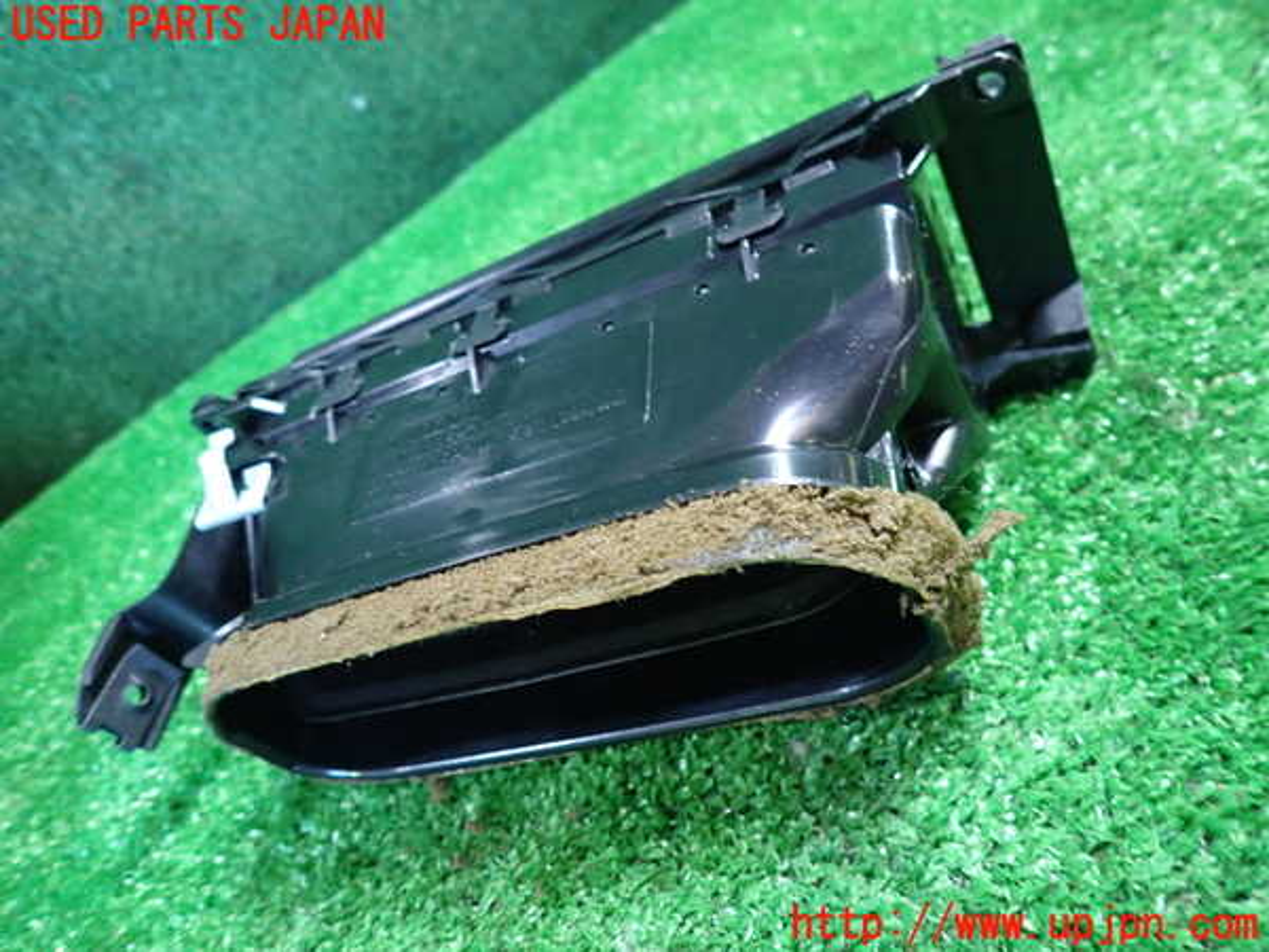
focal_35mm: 25
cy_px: 476
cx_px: 634
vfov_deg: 54.9
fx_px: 916
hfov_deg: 69.4
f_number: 2
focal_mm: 4.5
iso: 640
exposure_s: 1/30
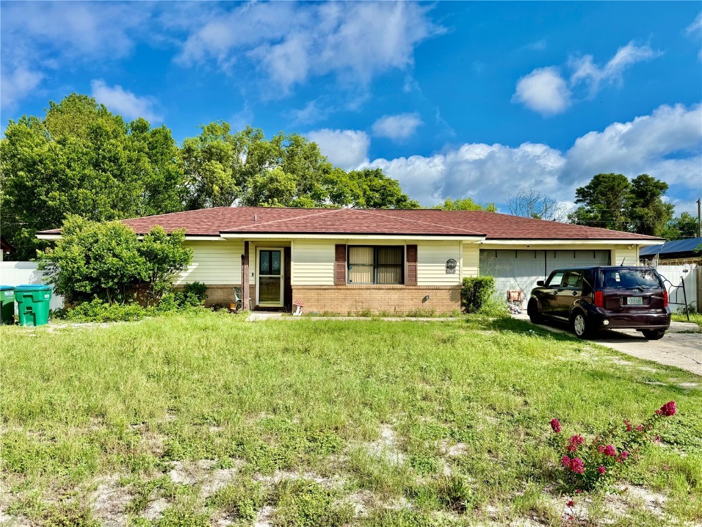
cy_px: 264
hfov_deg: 71.6
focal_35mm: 24
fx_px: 487
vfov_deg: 56.8
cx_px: 351
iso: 80
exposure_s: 1/4975
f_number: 1.78
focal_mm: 6.76
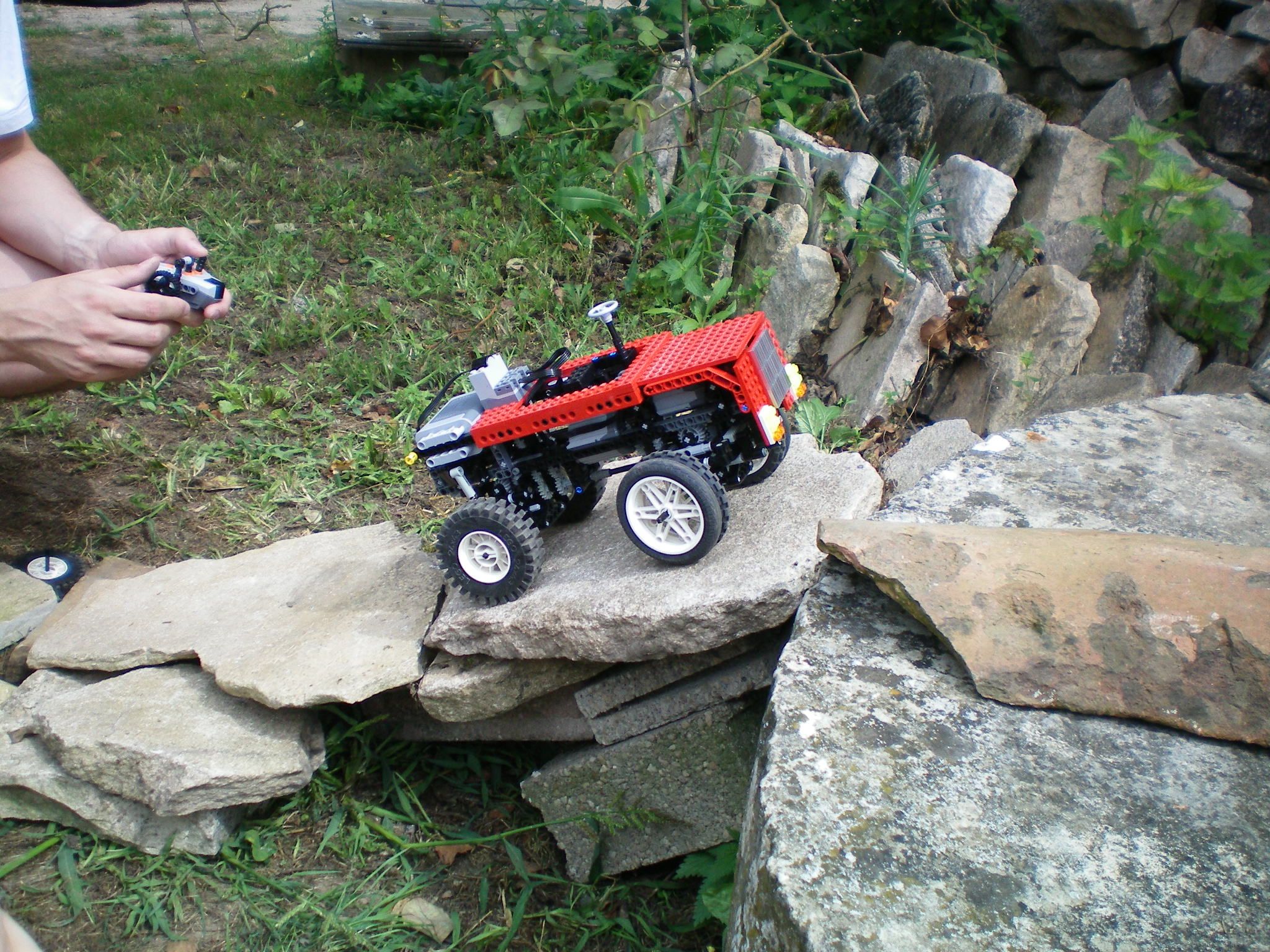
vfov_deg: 37.7
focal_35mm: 38
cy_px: 476
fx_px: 1394
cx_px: 635
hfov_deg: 49.0
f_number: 3.1
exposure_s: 1/320
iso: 64
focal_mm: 6.3
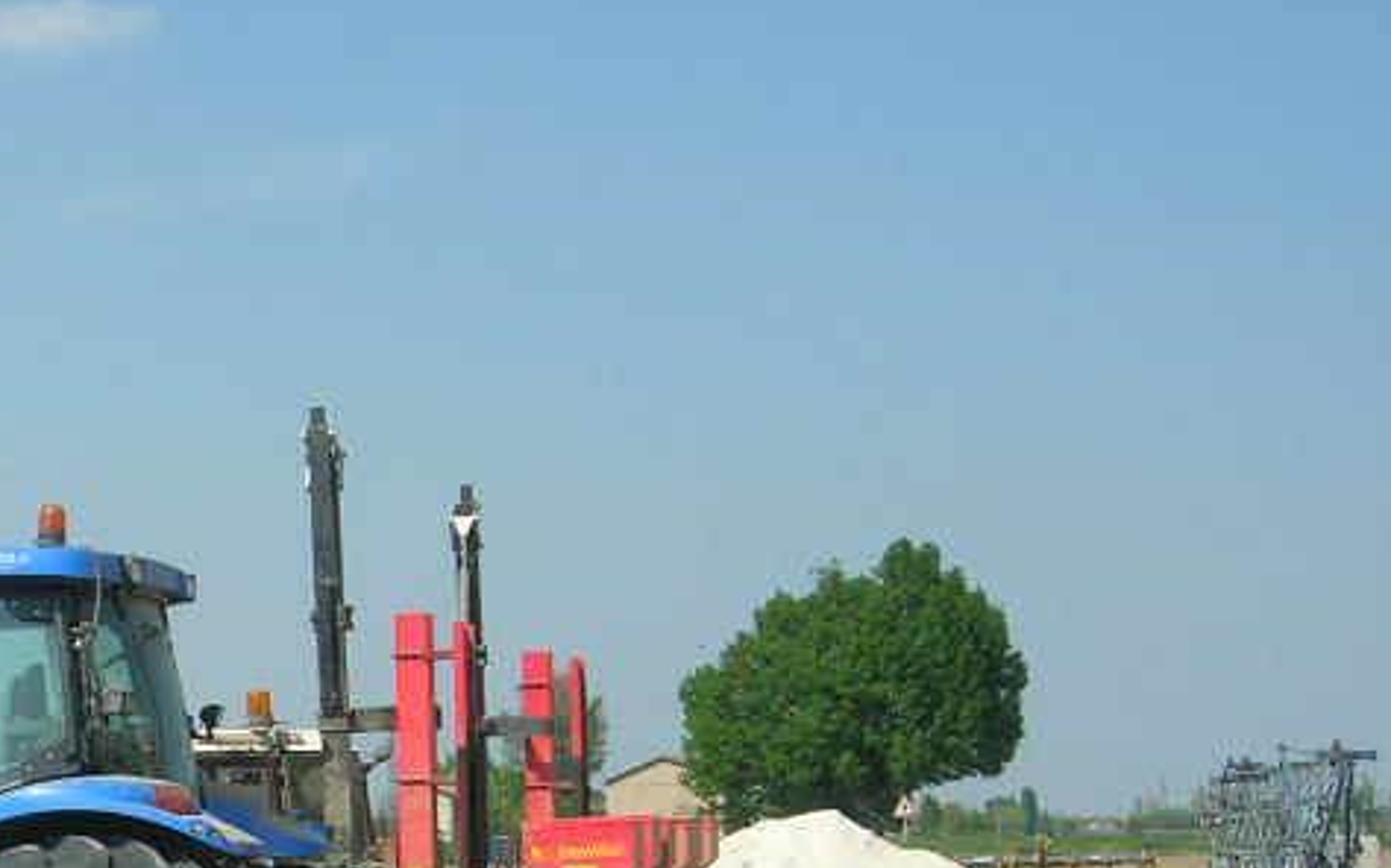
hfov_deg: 23.1
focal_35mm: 87
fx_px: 3297
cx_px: 109
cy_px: 950
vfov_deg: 14.7
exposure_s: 1/651
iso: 64
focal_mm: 7.8
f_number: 4.8
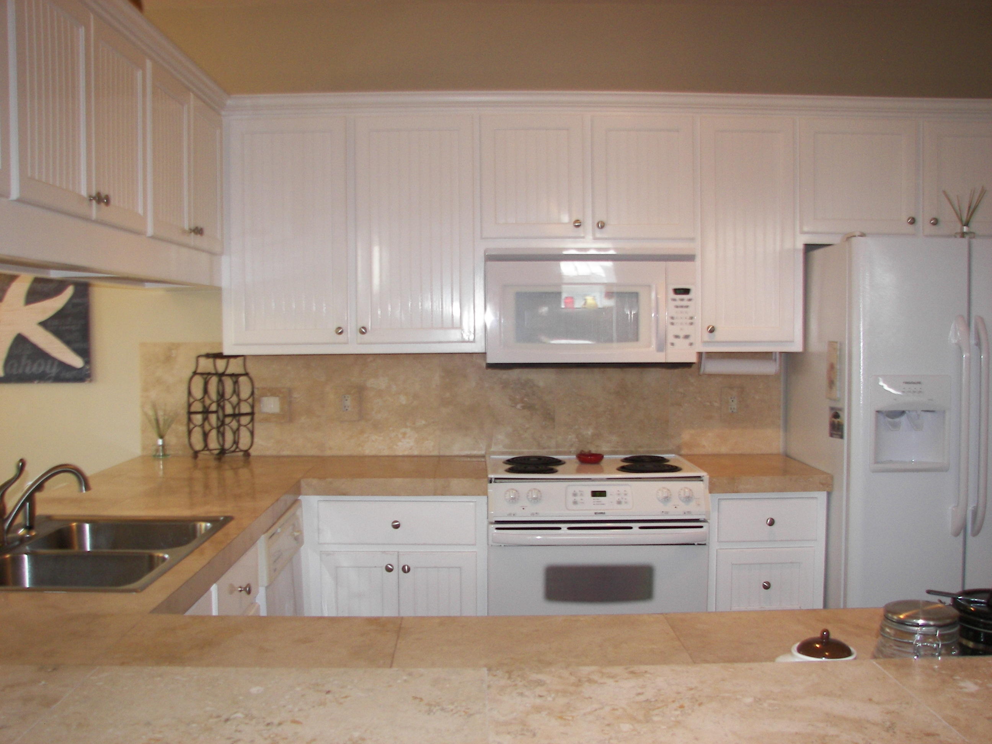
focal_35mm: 36
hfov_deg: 51.4
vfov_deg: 39.7
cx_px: 496
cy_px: 372
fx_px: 1032
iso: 100
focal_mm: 6
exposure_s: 1/30
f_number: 2.8
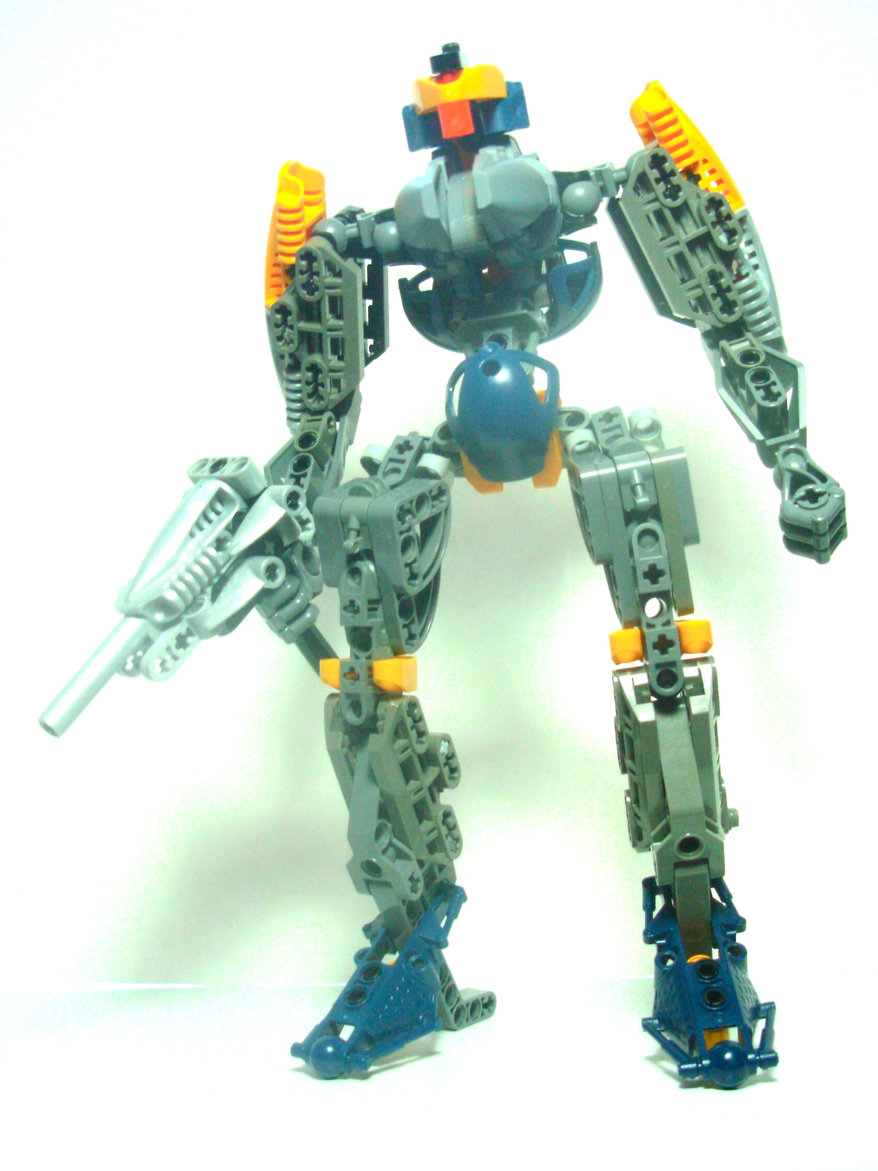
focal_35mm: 45
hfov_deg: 32.2
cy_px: 586
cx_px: 439
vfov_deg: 42.1
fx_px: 1522
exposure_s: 1/32
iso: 119
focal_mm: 7.5
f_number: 3.1
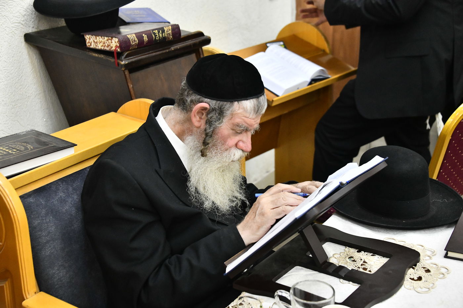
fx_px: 797
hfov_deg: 32.4
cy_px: 154
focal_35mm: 62
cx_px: 232
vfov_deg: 21.9
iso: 3200
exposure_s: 1/200
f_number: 5.6
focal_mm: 62
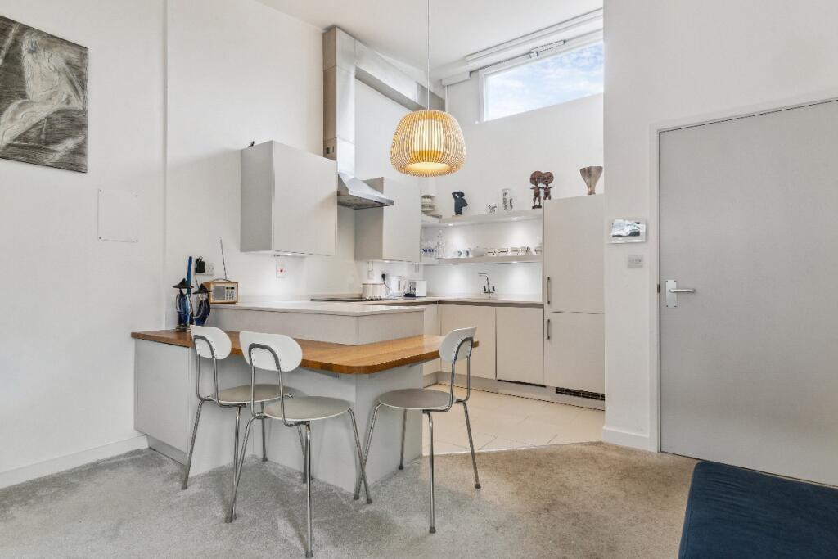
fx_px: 419
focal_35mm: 18
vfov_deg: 67.4
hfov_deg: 90.0
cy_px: 280
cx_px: 419
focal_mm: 18
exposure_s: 1/30
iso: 400
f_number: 11
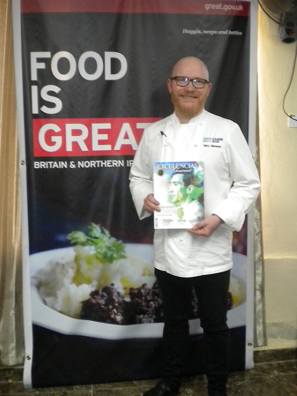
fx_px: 503
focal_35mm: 44
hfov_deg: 32.9
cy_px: 183
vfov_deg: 42.9
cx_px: 170
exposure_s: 1/30
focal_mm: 6.3
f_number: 3.1
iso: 400
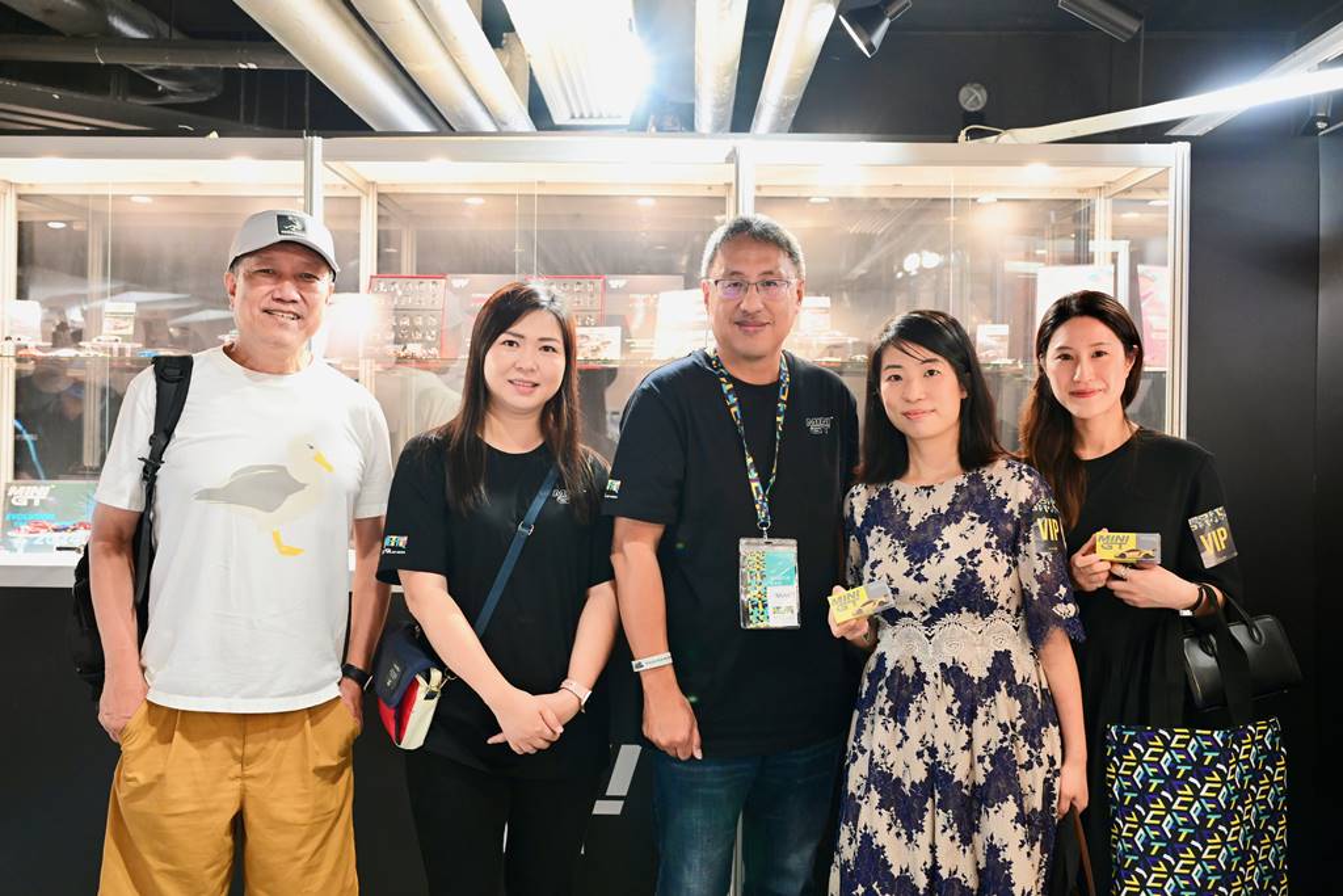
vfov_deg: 45.0
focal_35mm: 29
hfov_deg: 63.7
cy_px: 448
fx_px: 1082
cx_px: 672
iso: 1600
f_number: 4
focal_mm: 29
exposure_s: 1/15
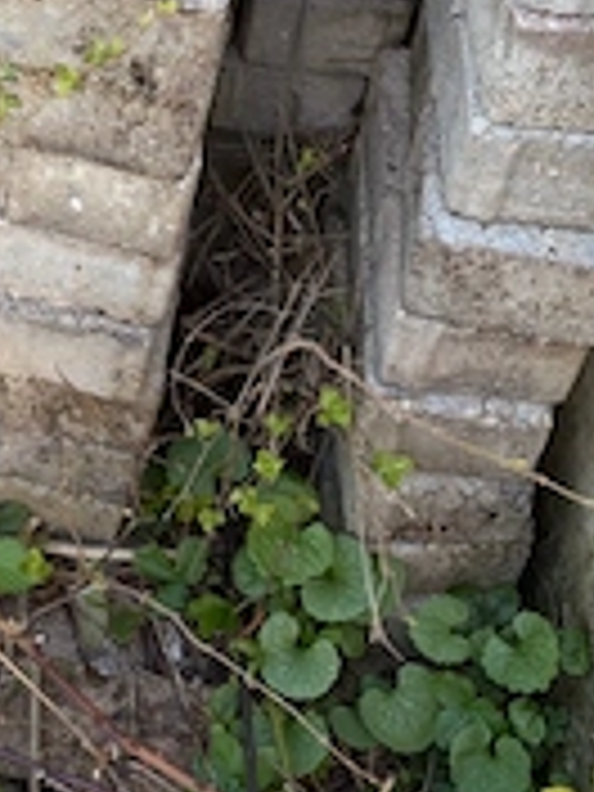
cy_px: 9
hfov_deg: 24.4
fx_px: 1350
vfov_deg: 30.5
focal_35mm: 59
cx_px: 112
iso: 64
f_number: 1.6
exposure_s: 1/184
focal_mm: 5.96
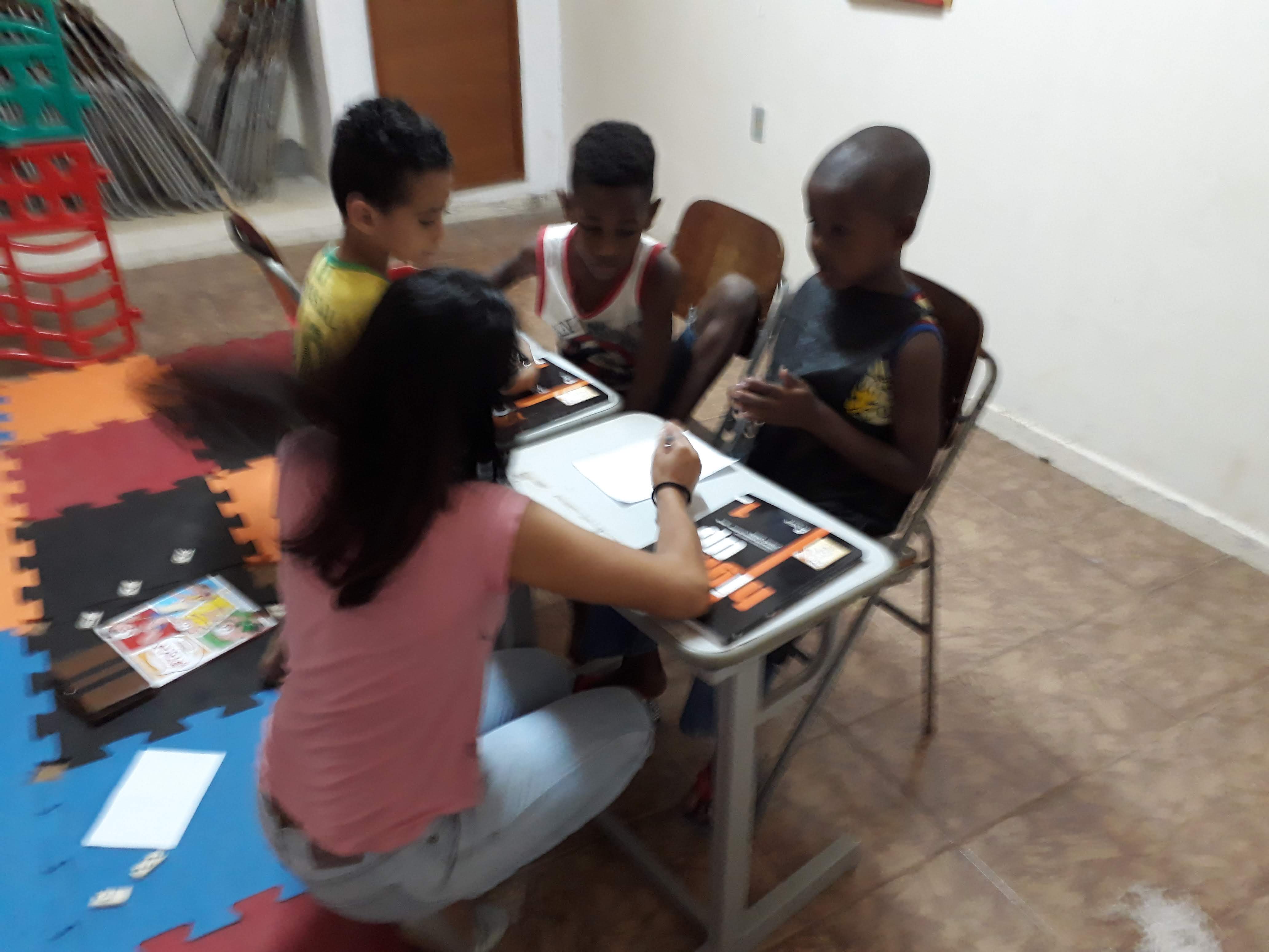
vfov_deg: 51.4
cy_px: 476
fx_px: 990
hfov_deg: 65.3
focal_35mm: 27
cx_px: 634
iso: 250
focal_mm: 3.6
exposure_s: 1/15
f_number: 1.9
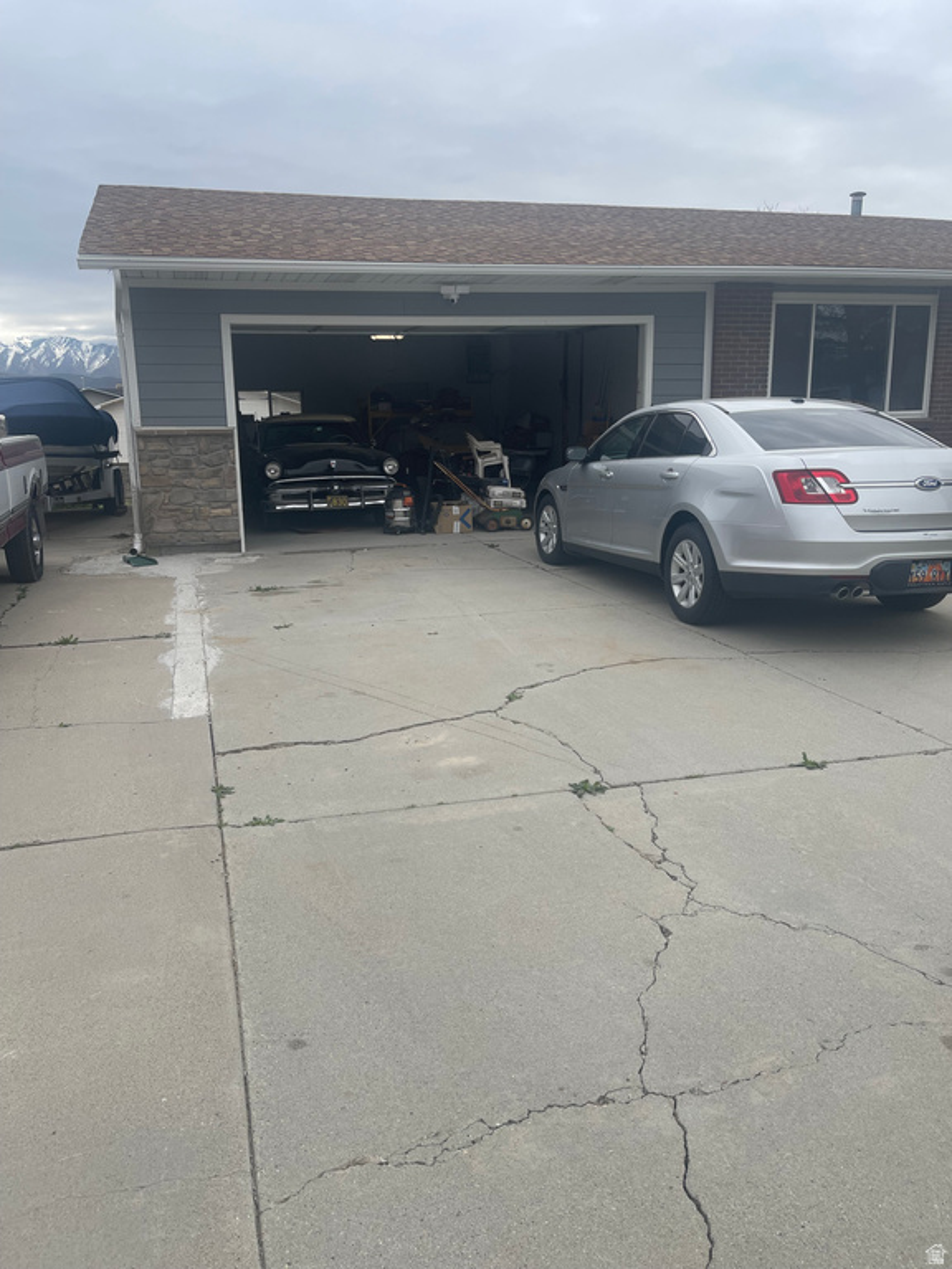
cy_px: 634
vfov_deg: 69.4
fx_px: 917
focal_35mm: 25
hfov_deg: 54.9
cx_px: 476
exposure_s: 1/2660
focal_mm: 5.1
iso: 32
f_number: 1.6
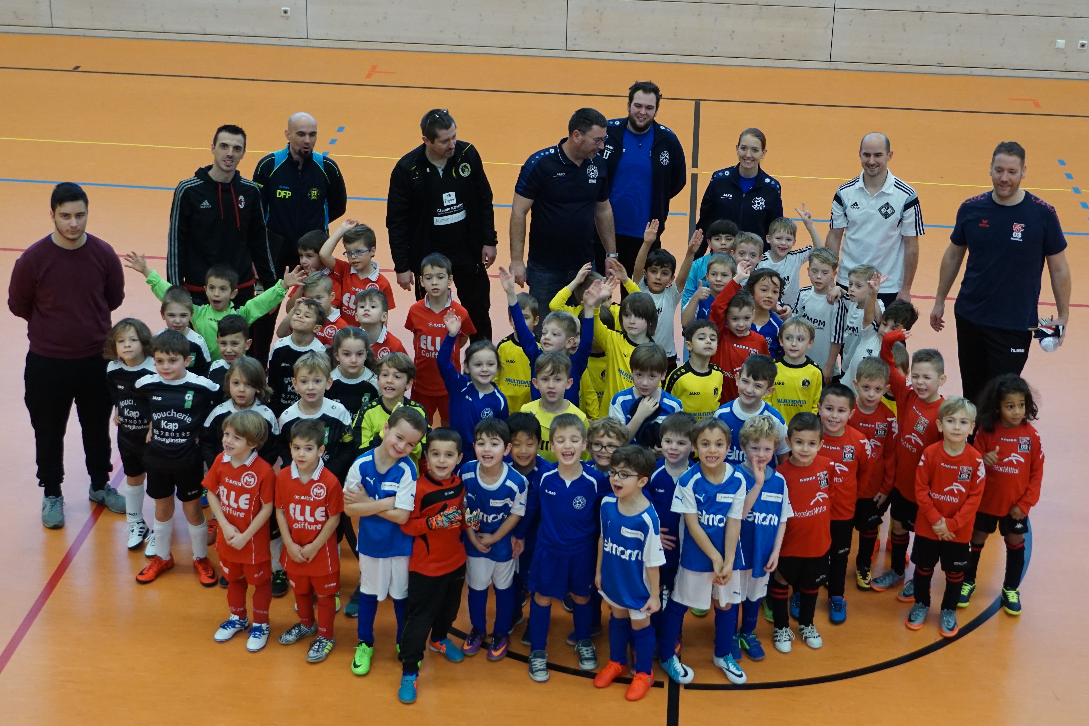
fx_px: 1361
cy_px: 363
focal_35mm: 45
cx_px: 544
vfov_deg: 29.9
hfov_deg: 43.6
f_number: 4
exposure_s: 1/160
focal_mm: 30
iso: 1250
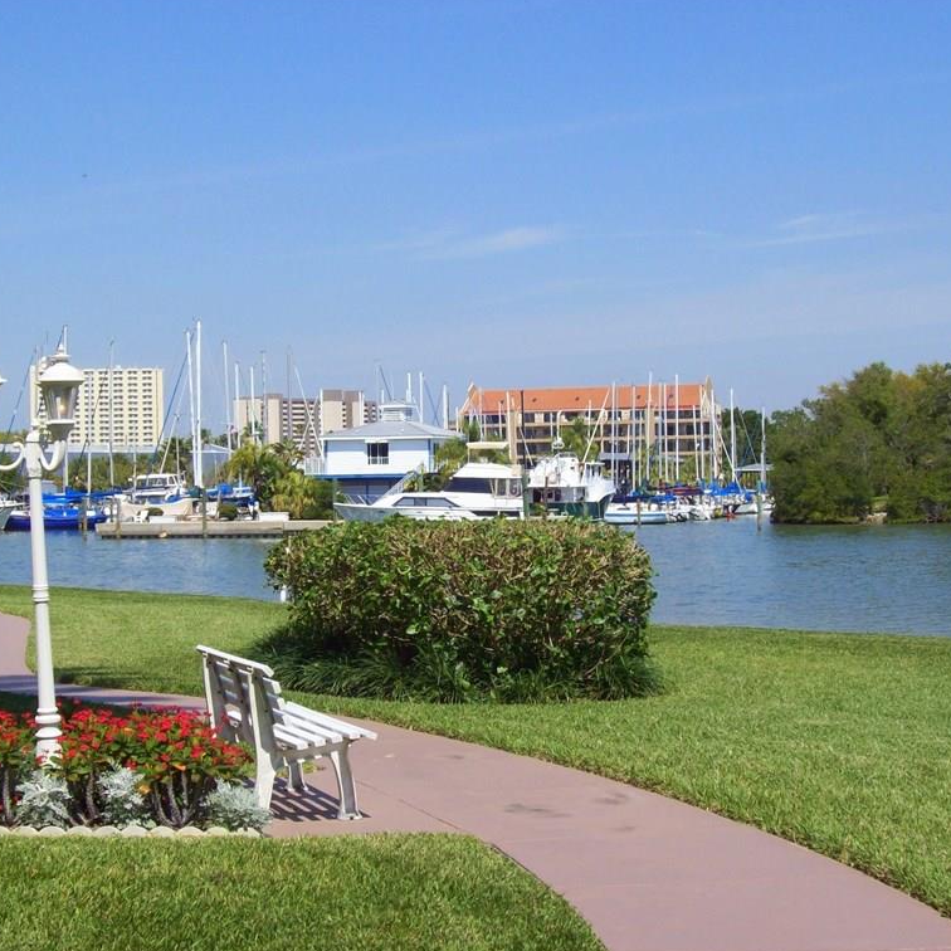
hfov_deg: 25.7
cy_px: 475
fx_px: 2082
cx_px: 404
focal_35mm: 67
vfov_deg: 25.7
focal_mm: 9.4
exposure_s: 1/522
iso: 80
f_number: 6
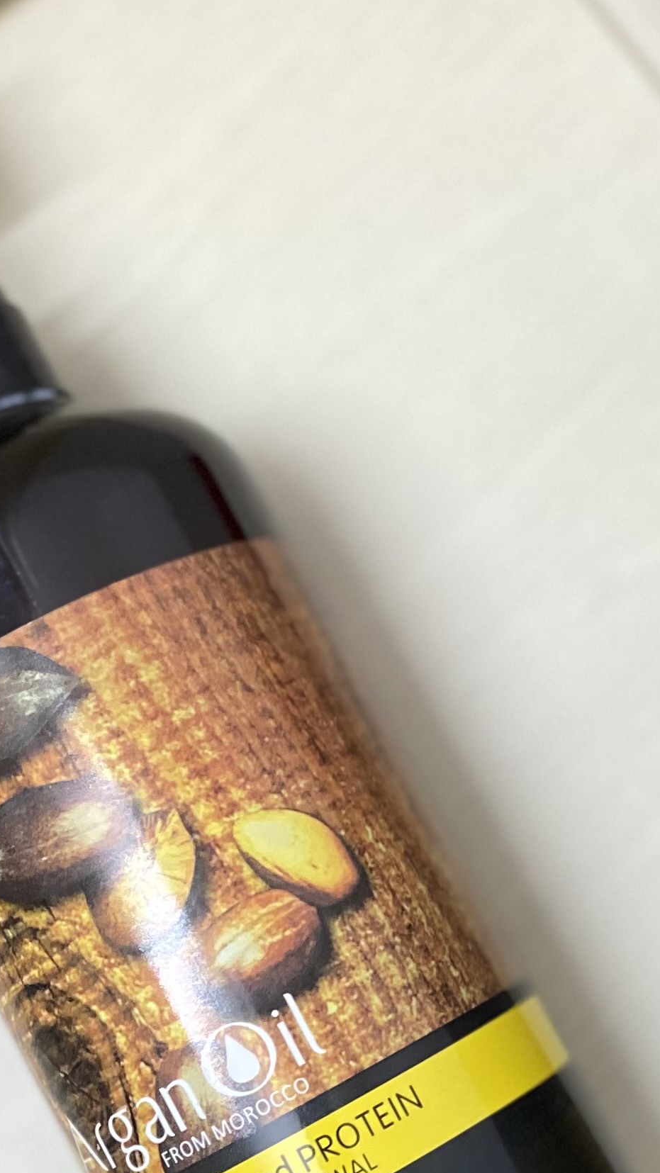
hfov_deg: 17.0
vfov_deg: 30.4
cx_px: 680
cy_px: 758
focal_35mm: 69
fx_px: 2147
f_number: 1.8
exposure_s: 1/60
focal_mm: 4.25
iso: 250
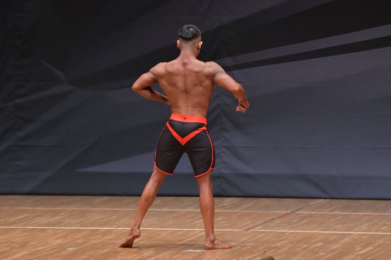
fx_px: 3094
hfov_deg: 7.2
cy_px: 130
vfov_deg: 4.8
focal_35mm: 285
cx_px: 196
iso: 6400
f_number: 5.6
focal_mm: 190
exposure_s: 1/400
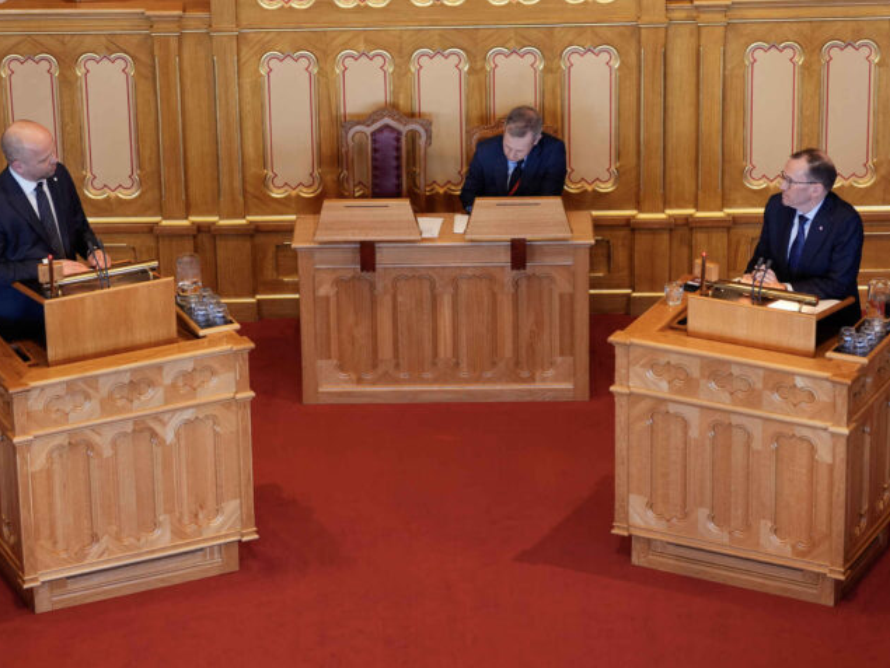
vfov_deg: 11.1
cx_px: 418
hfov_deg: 14.7
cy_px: 335
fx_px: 3447
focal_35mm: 134
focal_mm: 82
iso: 640
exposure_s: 1/160
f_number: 2.8
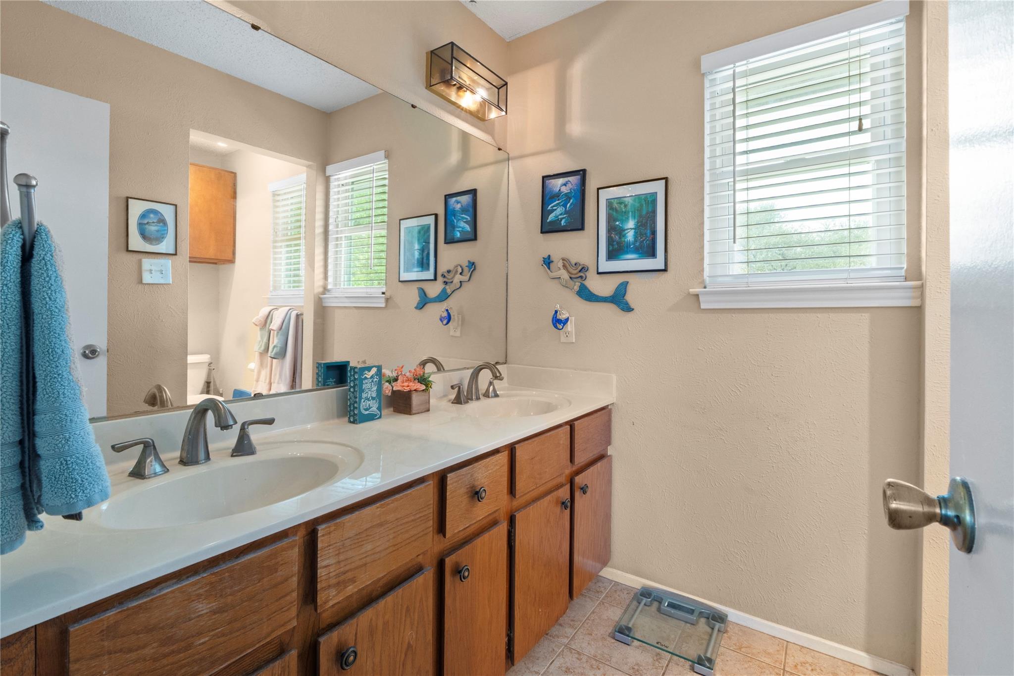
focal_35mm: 15
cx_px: 507
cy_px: 338
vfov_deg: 77.3
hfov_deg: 100.4
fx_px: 422
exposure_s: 2
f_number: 11
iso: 250
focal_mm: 10
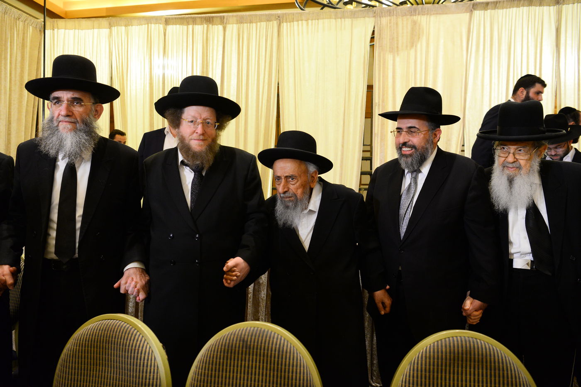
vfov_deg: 45.0
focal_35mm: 29
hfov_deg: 63.7
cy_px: 194
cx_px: 290
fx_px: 468
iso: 2500
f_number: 4
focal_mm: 29
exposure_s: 1/160
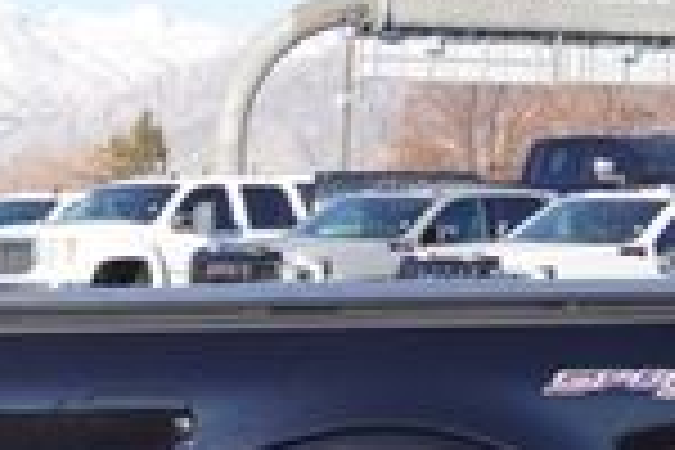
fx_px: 2759
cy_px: 572
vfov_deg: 9.2
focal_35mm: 147
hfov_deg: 13.1
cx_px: -374
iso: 100
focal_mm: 23
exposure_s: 1/160
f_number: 6.3
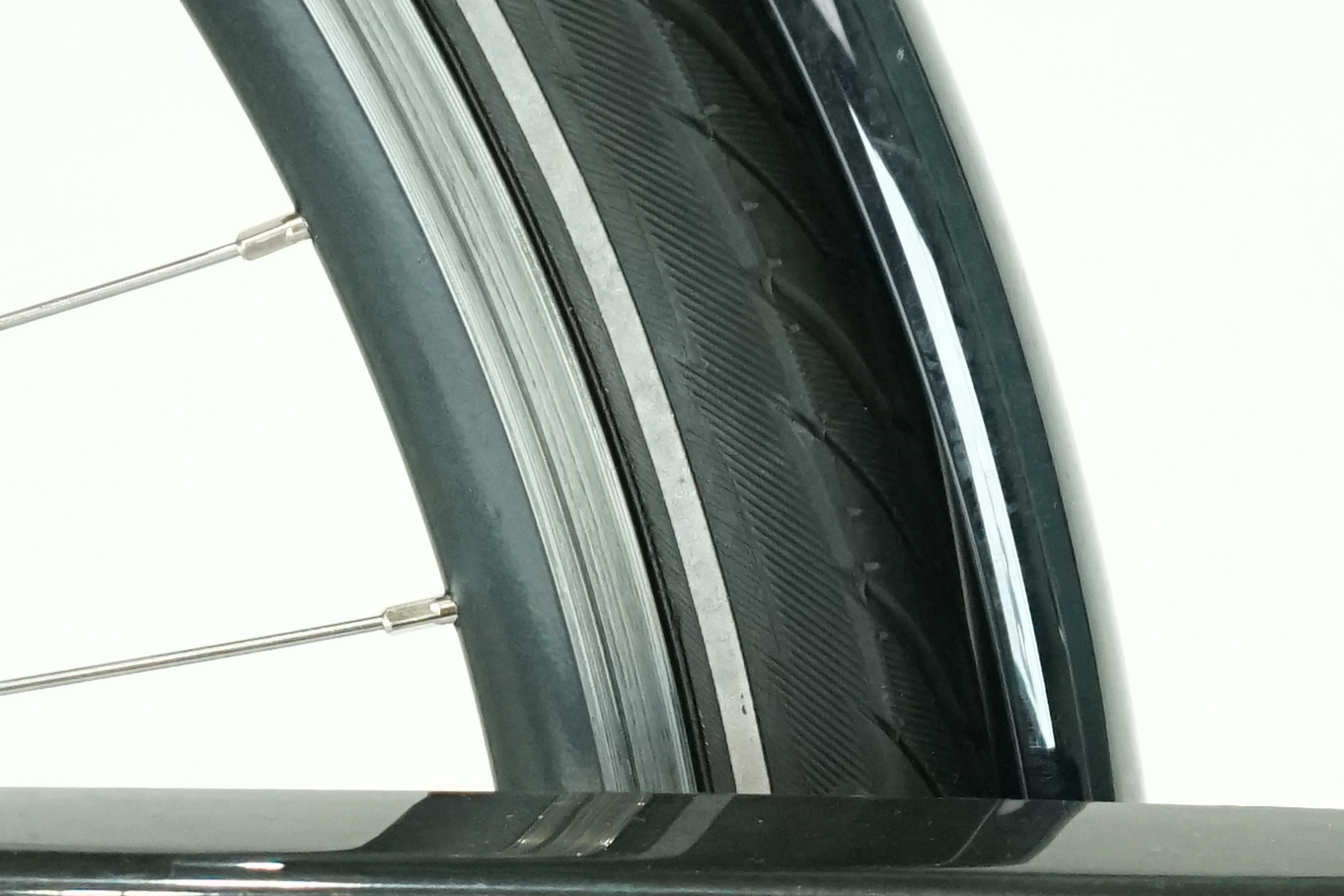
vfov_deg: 7.2
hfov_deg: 11.1
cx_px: 675
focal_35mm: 185
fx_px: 6906
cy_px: 1604
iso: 2500
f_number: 5
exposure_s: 1/200
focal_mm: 42
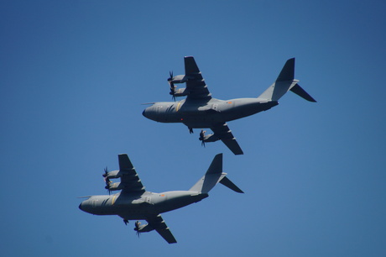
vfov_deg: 3.3
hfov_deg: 4.9
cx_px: 193
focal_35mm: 420
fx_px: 4500
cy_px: 128
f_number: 7.1
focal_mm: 280
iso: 200
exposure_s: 1/1250
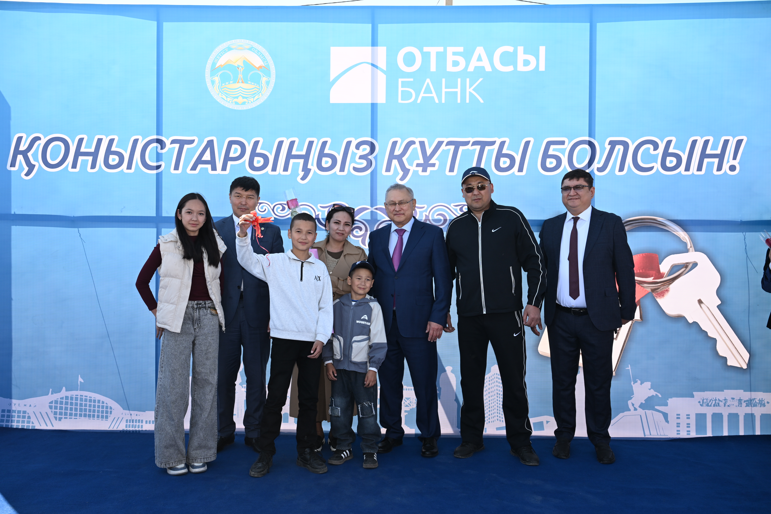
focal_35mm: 30
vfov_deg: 44.3
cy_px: 257
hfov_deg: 62.8
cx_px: 386
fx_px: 632
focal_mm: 29.5
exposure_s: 1/250
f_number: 7.1
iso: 250
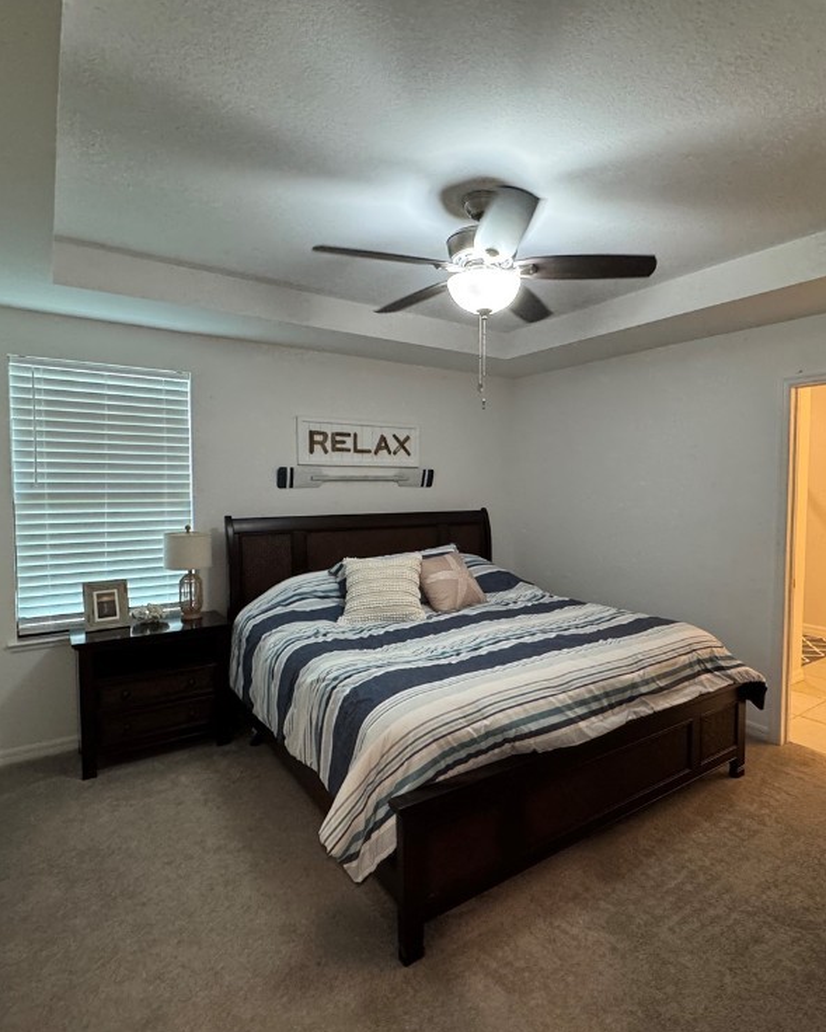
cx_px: 470
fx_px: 580
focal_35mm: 19
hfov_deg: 70.5
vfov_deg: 83.3
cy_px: 510
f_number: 2.2
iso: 320
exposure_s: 1/60
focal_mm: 2.22
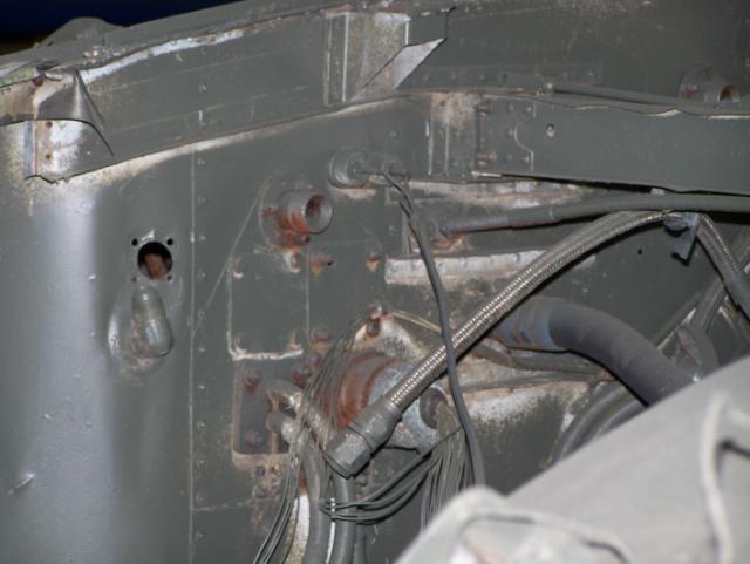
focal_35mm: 169
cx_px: 375
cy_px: 282
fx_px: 3664
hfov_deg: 11.7
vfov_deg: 8.8
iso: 80
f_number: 3.2
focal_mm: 28
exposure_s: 1/125
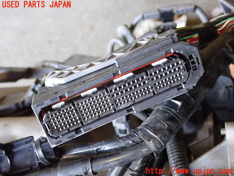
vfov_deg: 30.9
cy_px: 88
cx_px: 117
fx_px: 318
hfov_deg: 40.4
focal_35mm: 47
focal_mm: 8.4
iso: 500
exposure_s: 1/50
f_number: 3.1
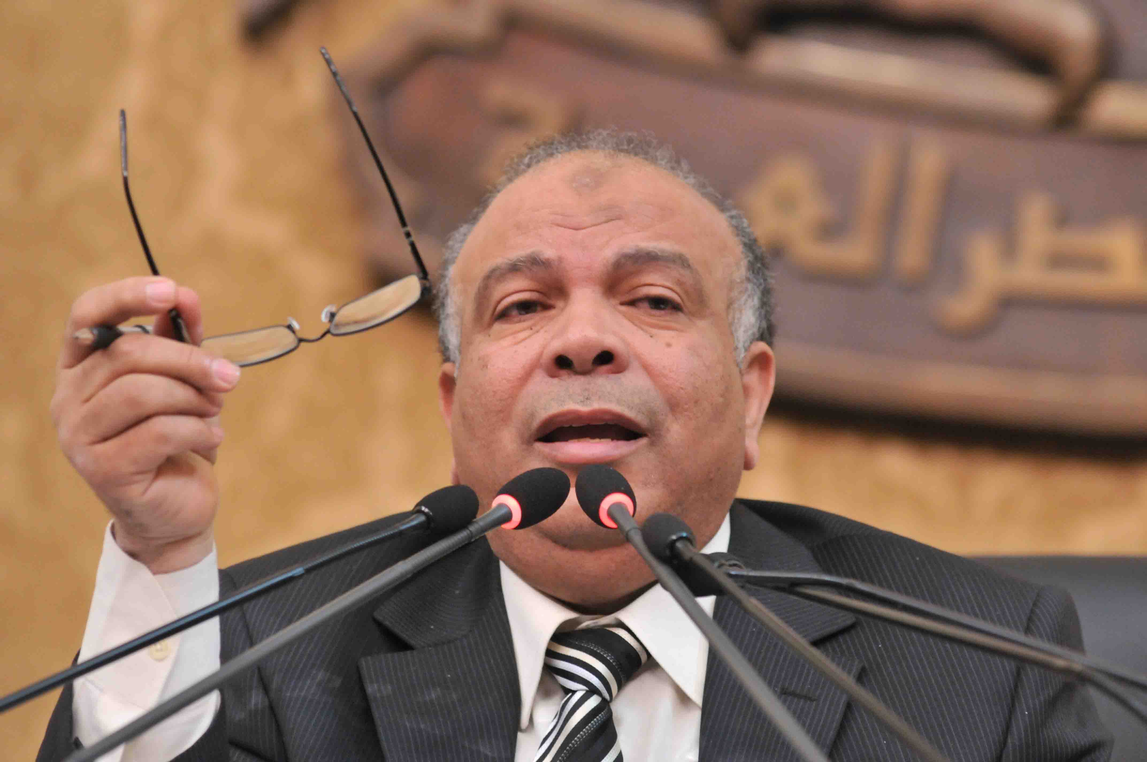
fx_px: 6921
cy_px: 381
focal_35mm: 218
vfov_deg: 6.3
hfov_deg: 9.5
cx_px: 574
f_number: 3.5
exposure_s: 1/125
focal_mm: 145
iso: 1250
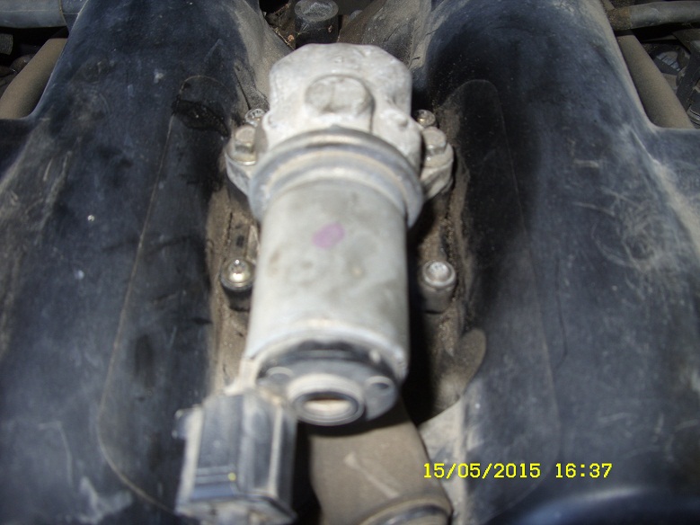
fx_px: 768
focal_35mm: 38
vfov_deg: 37.7
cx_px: 350
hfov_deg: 49.0
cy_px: 262
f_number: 2.8
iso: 50
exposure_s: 1/30
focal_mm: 6.3
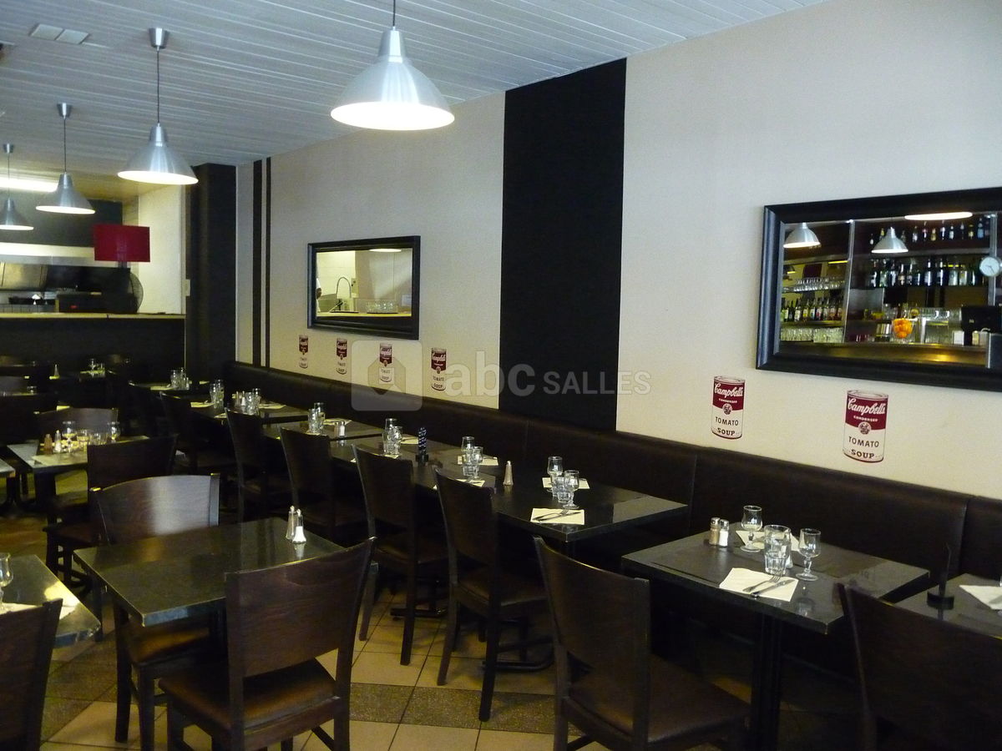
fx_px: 810
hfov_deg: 63.4
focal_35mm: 28
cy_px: 376
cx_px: 501
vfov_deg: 49.7
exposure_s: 1/15
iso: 800
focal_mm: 4.7
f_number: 3.3
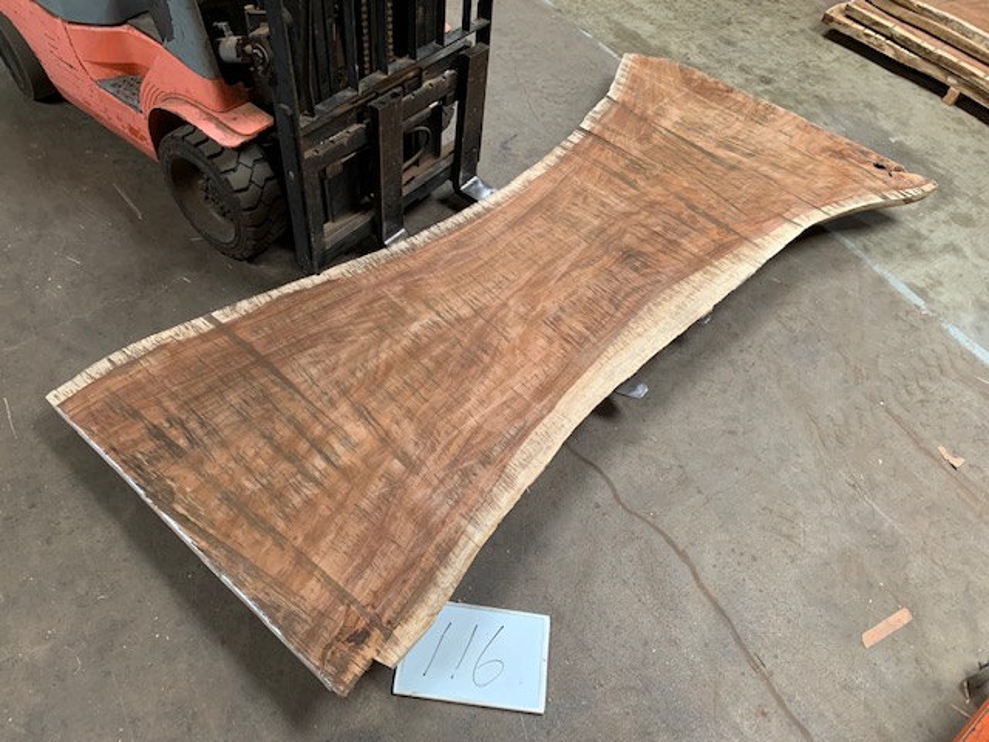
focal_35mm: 26
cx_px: 494
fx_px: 743
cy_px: 371
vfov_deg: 53.1
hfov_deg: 67.3
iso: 200
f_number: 1.8
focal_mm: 4.25
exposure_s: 1/60
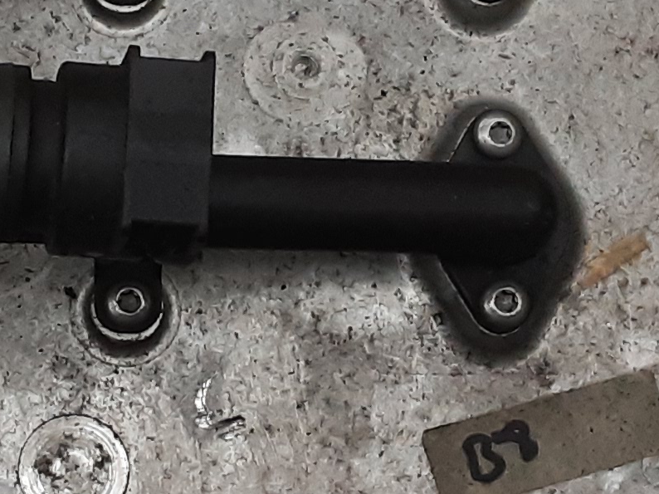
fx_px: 2113
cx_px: 77
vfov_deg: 13.3
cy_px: 252
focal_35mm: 111
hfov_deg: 17.5
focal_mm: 2.91
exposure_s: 1/50
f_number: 1.9
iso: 160
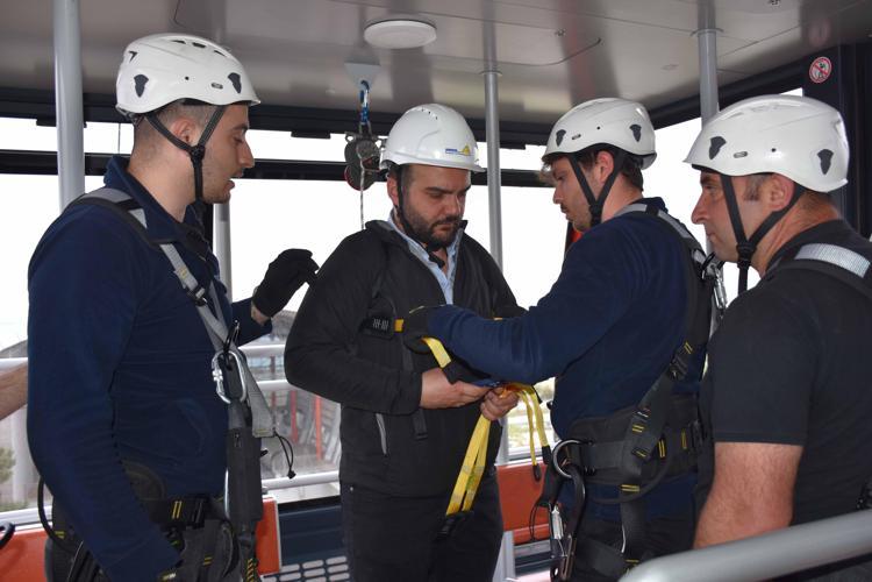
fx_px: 799
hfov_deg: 57.2
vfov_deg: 40.0
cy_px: 291
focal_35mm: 33
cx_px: 436
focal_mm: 22
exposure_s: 1/125
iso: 250
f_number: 3.5
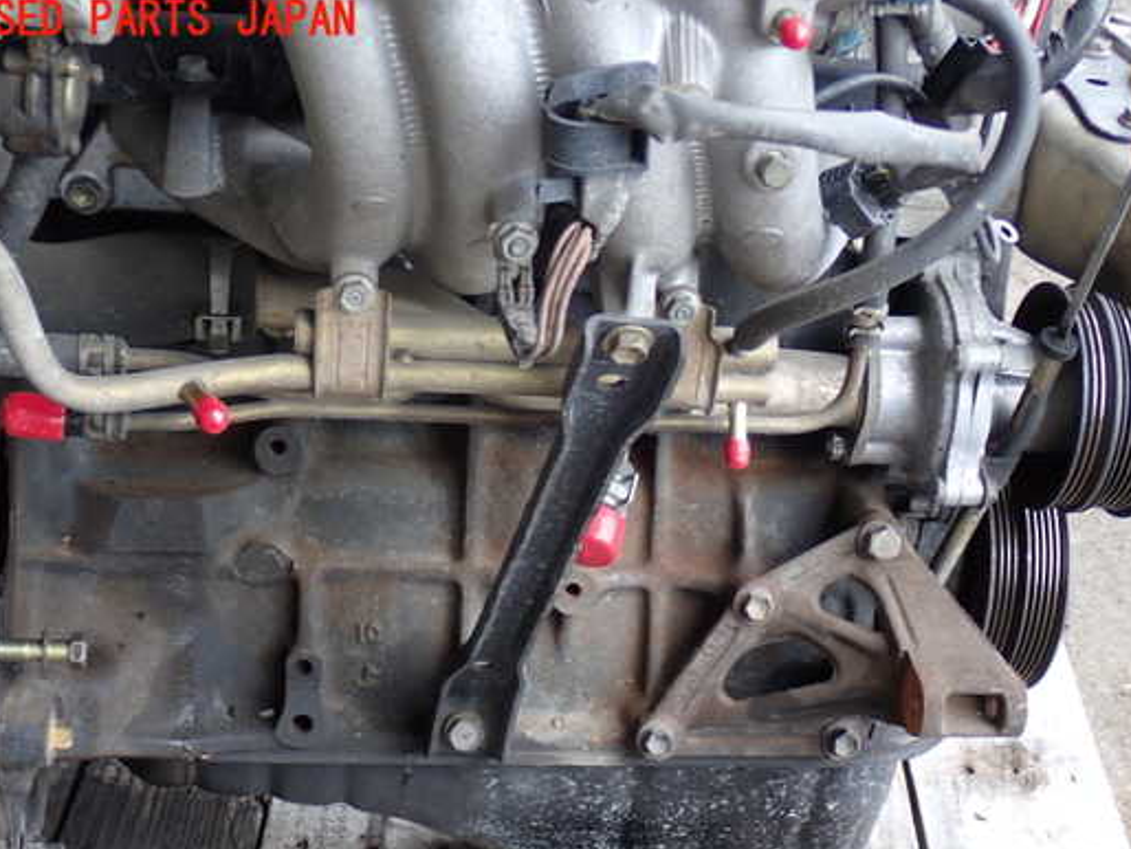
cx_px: 616
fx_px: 2059
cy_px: 488
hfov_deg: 30.7
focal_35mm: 63
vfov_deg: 23.3
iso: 200
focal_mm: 9.65
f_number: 3.3
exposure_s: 1/80
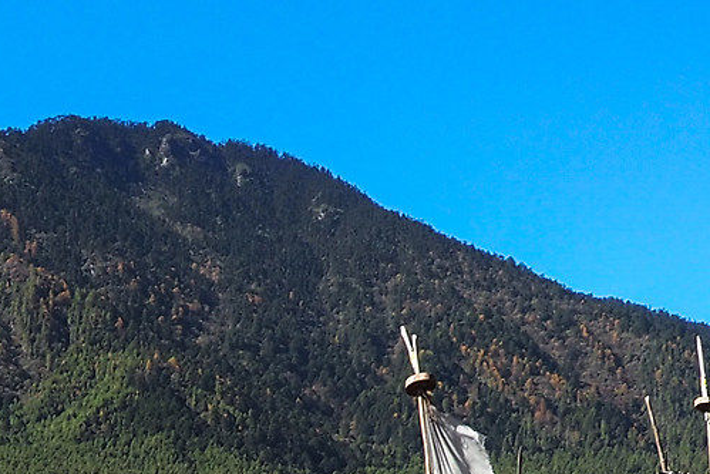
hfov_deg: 22.4
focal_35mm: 90
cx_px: 175
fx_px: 1775
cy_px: 632
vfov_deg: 14.5
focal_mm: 9
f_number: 8
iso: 200
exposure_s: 1/320
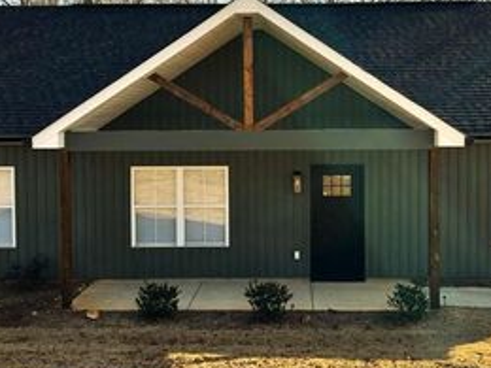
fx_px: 709
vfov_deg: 29.0
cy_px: 139
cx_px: 281
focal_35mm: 50
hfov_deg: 38.1
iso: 50
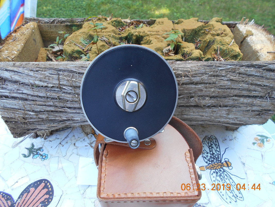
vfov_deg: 53.1
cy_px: 104
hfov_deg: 67.3
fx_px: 207
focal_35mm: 26
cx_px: 138
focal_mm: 4.6
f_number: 3.2
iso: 80
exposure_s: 1/30
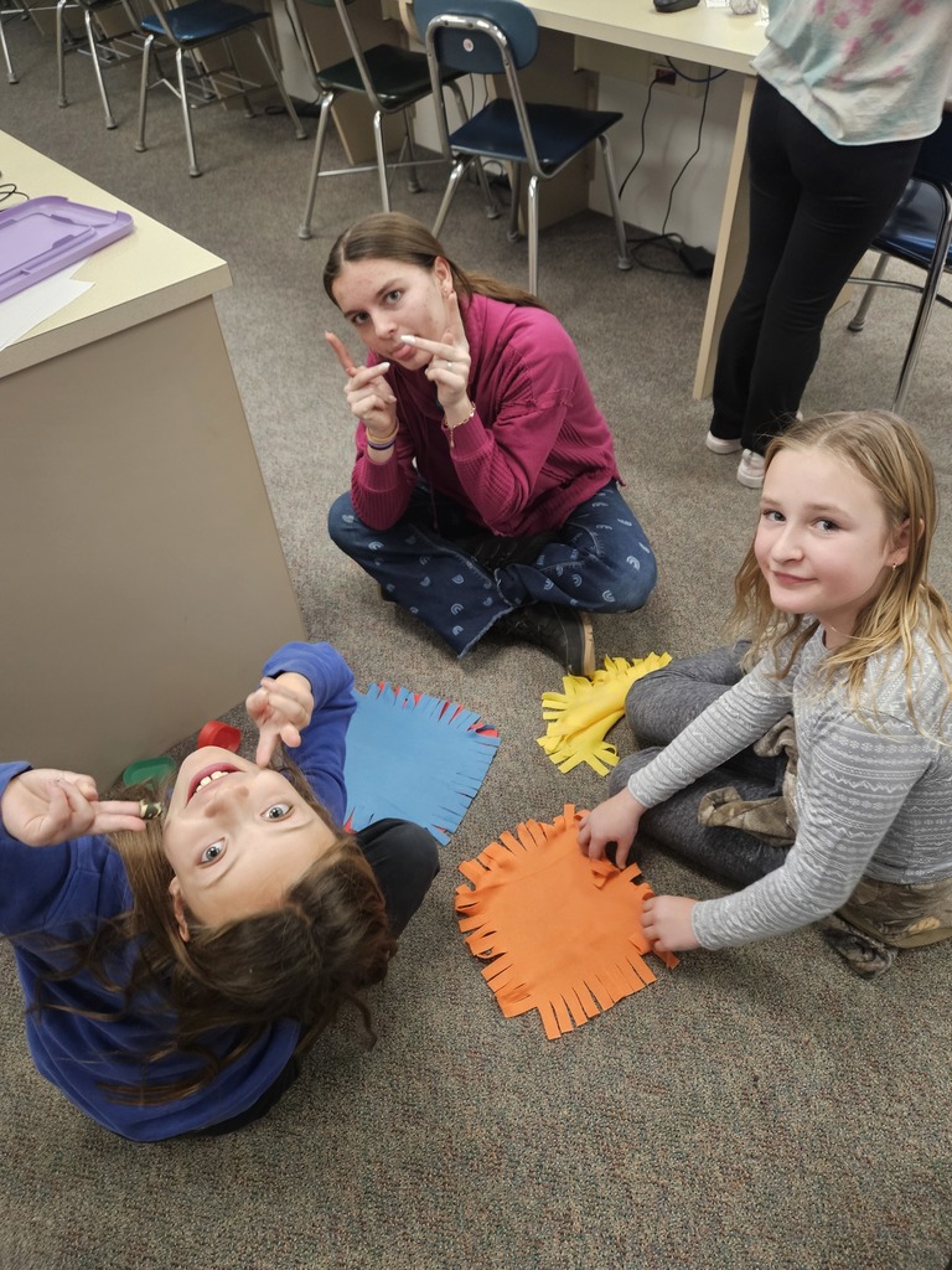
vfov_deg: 73.9
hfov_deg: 58.9
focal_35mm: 23
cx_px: 476
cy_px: 635
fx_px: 843
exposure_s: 1/24
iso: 640
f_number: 1.8
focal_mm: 5.4
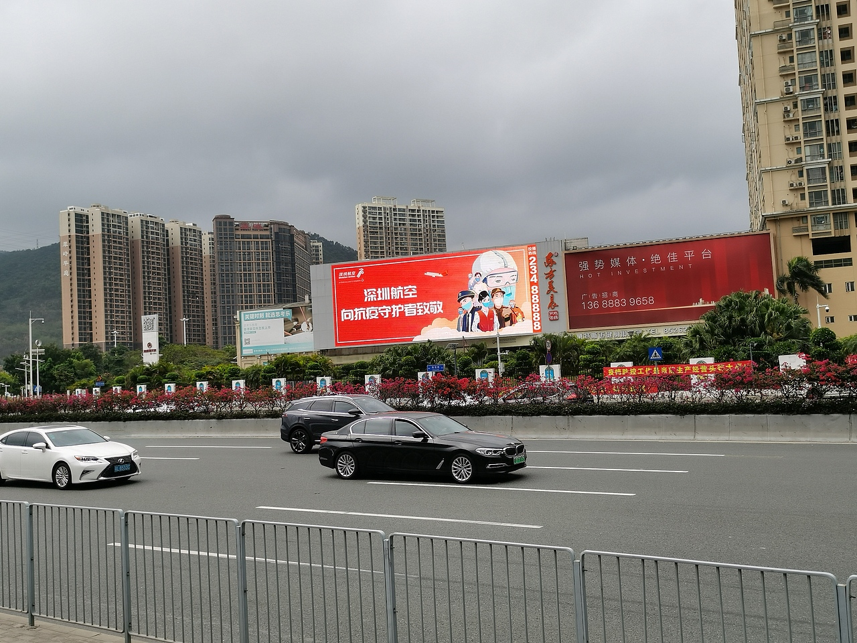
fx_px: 867
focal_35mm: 35
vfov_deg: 40.7
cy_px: 322
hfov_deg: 52.6
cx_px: 428
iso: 50
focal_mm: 5.58
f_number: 1.8
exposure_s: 1/1429
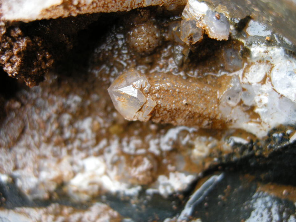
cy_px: 119
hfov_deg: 48.9
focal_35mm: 38
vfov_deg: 37.7
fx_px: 325
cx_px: 158
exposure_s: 1/52.2
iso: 100
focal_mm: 7.5
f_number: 2.7
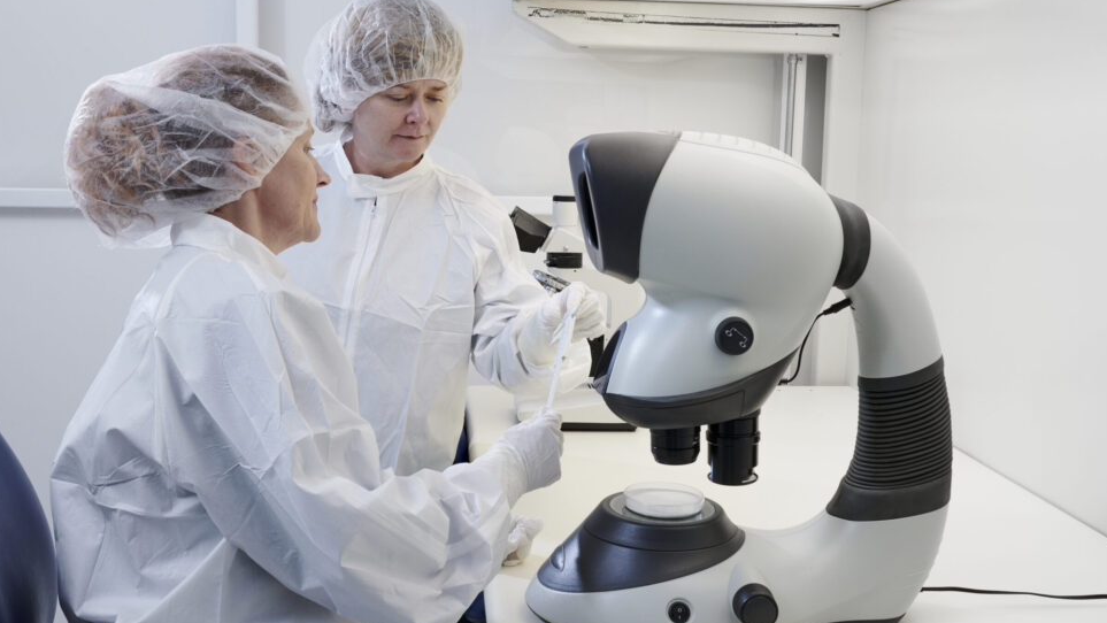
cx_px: 545
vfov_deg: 30.4
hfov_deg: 51.6
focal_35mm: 39
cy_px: 288
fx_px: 1145
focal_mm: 35
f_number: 16
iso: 320
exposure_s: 1/13
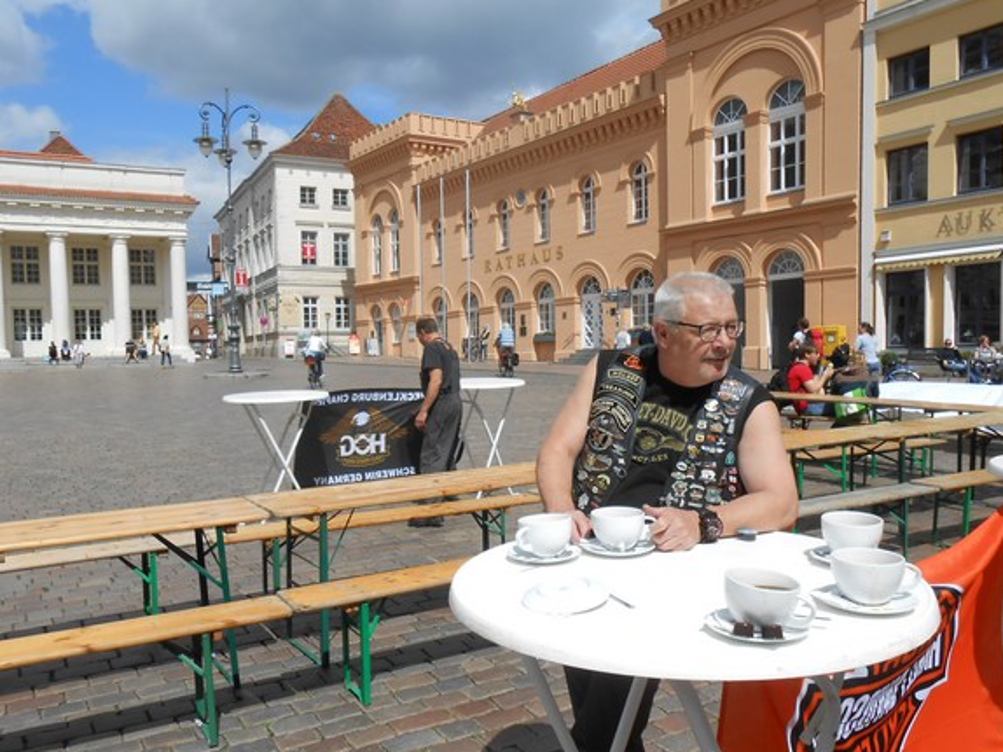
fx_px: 840
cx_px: 447
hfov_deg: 61.5
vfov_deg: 48.1
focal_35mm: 29
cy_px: 407
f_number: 3.5
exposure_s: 1/1250
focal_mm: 4.6
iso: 80
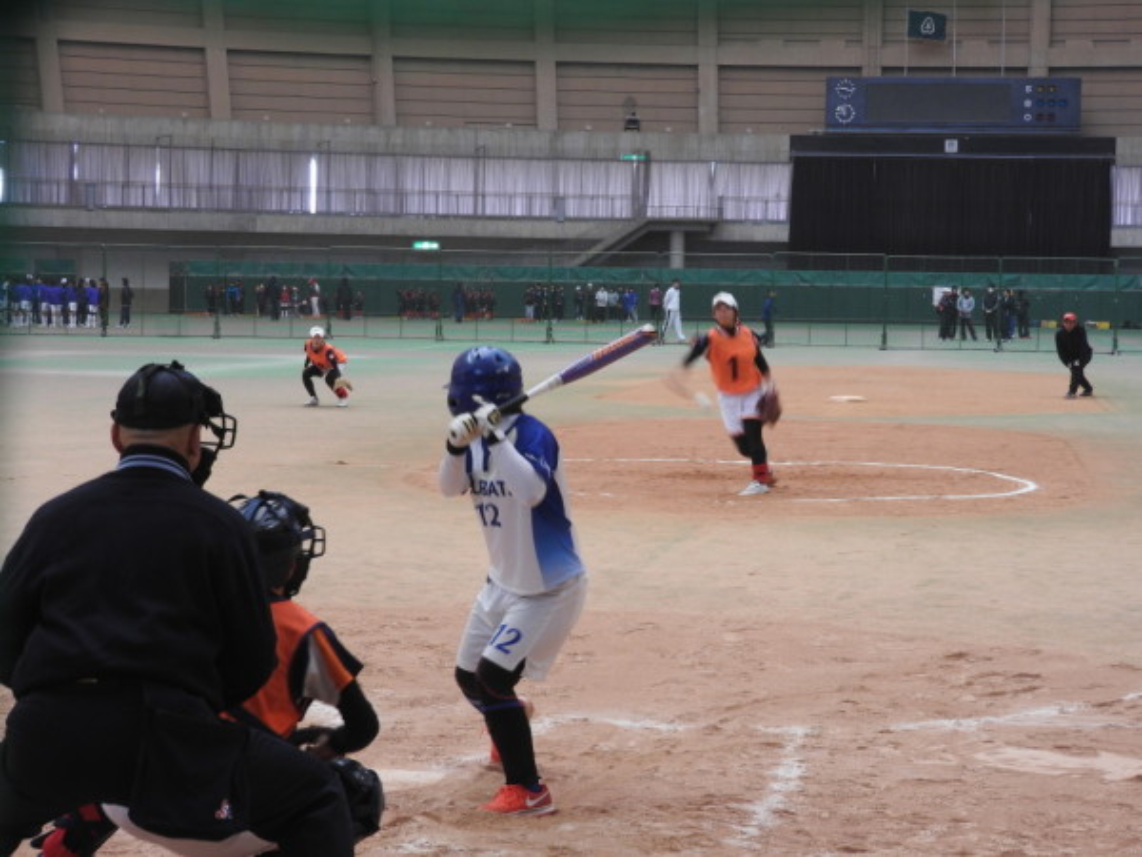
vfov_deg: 21.0
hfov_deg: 27.8
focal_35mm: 70
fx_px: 2309
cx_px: 571
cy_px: 428
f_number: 4.5
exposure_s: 1/30
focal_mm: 12.5
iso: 200
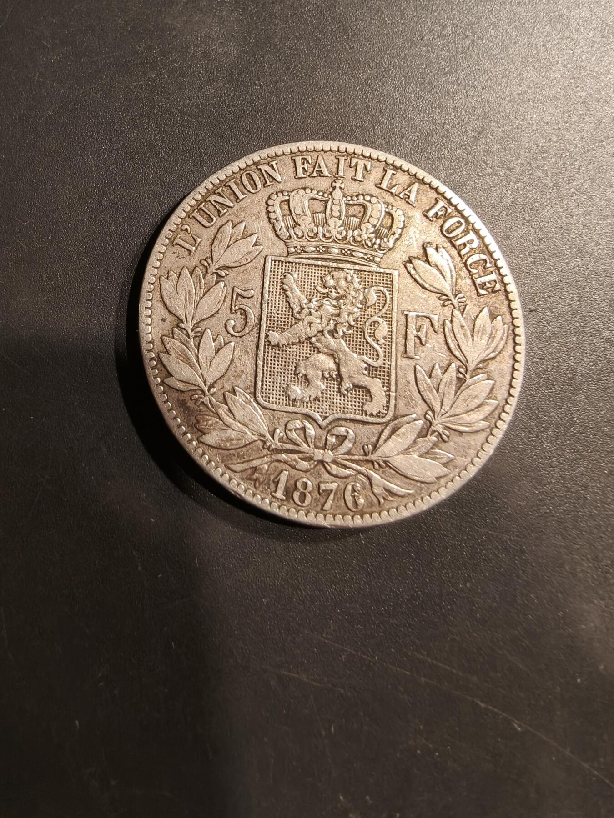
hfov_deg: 58.9
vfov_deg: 73.9
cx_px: 307
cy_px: 409
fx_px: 544
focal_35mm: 23
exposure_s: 1/100
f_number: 2
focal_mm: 2.32
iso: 160
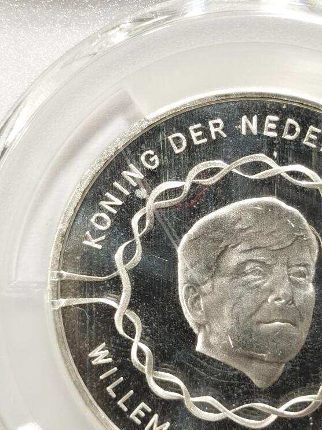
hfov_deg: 11.3
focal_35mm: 131
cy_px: 150
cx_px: 256
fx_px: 1626
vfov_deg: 15.0
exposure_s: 1/100
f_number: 16
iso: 160
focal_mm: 5.56
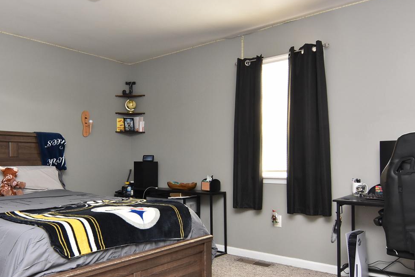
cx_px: 139
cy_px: 163
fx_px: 346
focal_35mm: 30
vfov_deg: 43.4
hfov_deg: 60.5
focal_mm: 12
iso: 800
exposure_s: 1/50
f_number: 5.6
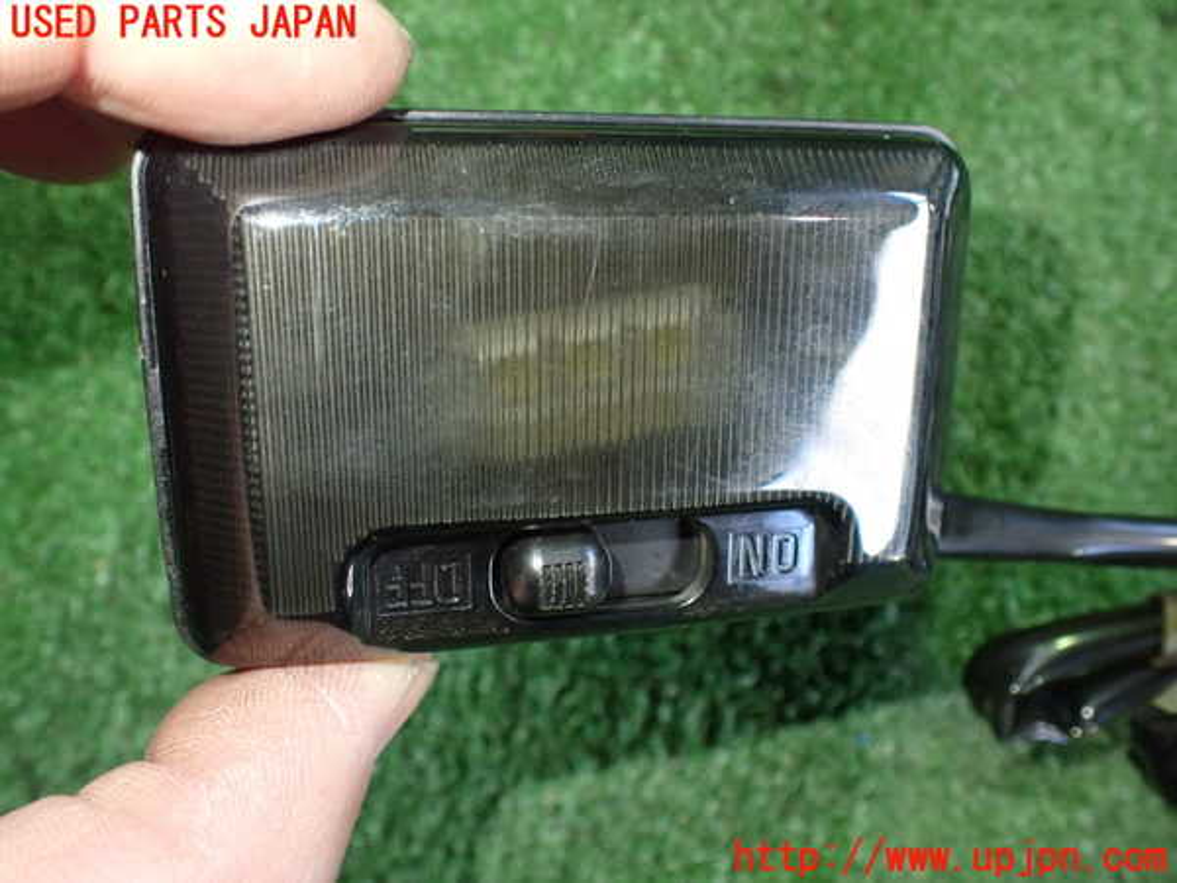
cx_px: 588
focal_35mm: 30
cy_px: 442
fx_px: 1020
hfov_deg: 60.0
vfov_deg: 46.8
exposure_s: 1/80
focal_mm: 5.4
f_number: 2.3
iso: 800
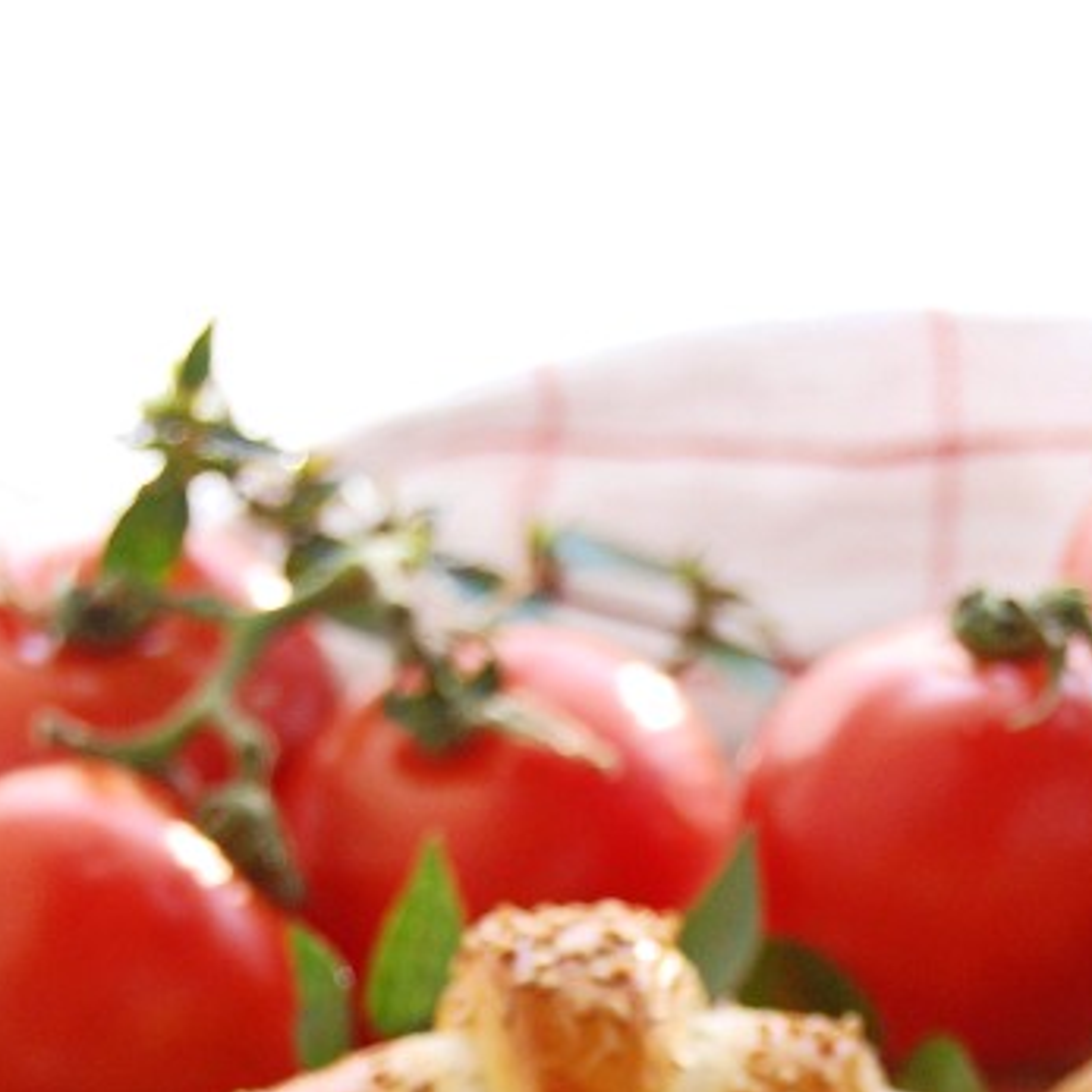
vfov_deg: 11.3
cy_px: 1023
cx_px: 826
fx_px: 5496
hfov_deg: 11.3
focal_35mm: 154
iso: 800
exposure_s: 1/50
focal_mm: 42
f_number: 5.3
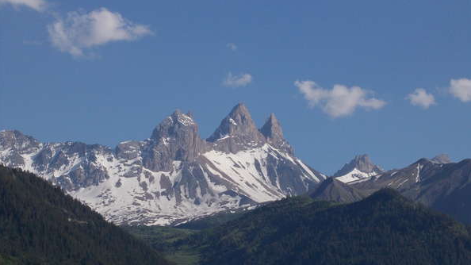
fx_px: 1923
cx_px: 236
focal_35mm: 154
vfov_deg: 7.9
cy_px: 158
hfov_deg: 14.0
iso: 100
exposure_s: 1/500
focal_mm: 20
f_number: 6.8
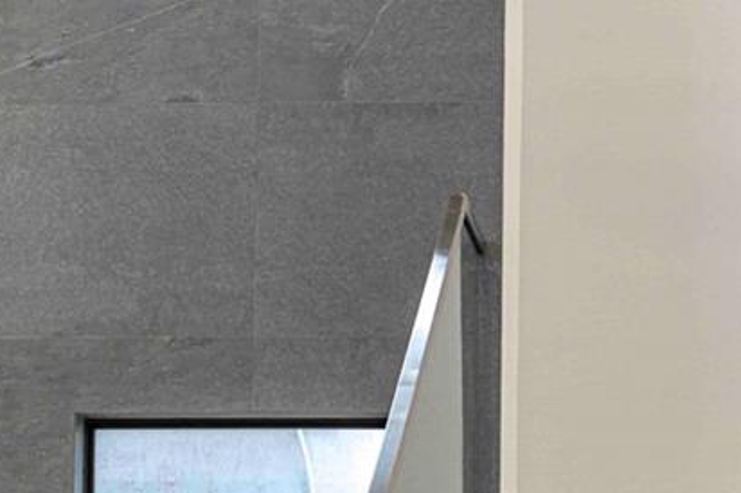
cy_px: 856
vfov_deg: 9.6
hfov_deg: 14.9
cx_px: 721
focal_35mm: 136
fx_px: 2797
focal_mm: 35
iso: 100
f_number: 5.6
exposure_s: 1/8
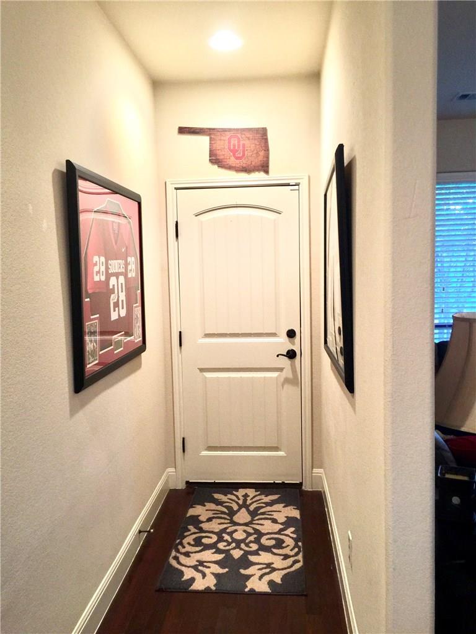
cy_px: 317
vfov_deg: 61.7
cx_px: 238
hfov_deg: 48.2
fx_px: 532
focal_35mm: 29
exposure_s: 1/15
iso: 50
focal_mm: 4.15
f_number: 2.2
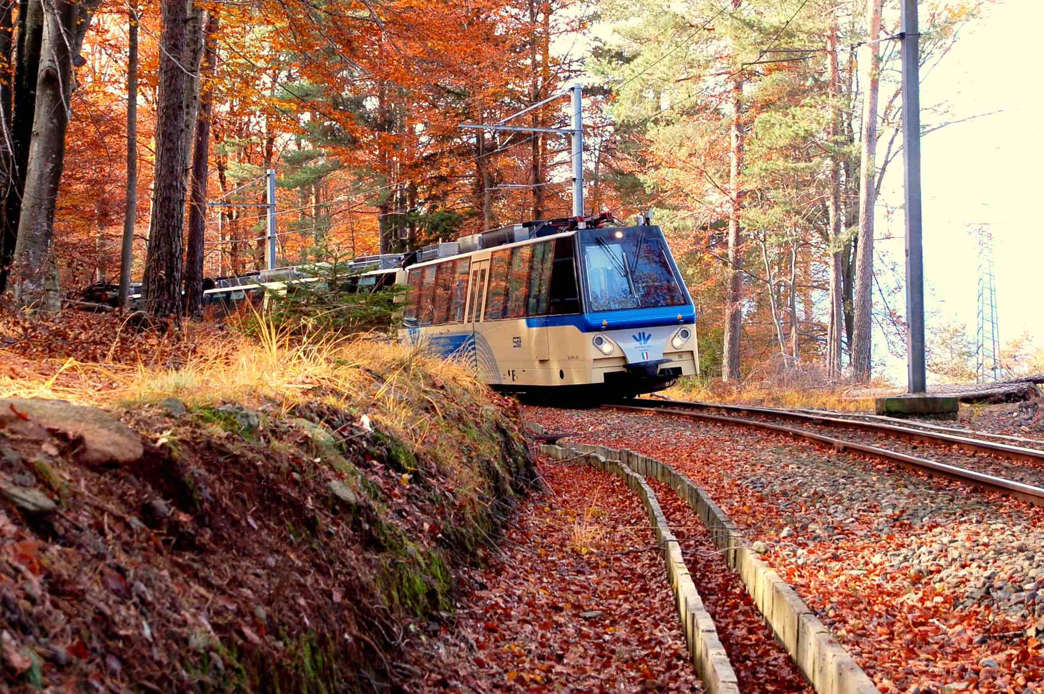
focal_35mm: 68
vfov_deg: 20.0
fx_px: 1962
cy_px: 237
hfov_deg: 29.8
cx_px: 450
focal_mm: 31
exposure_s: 1/125
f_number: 6.3
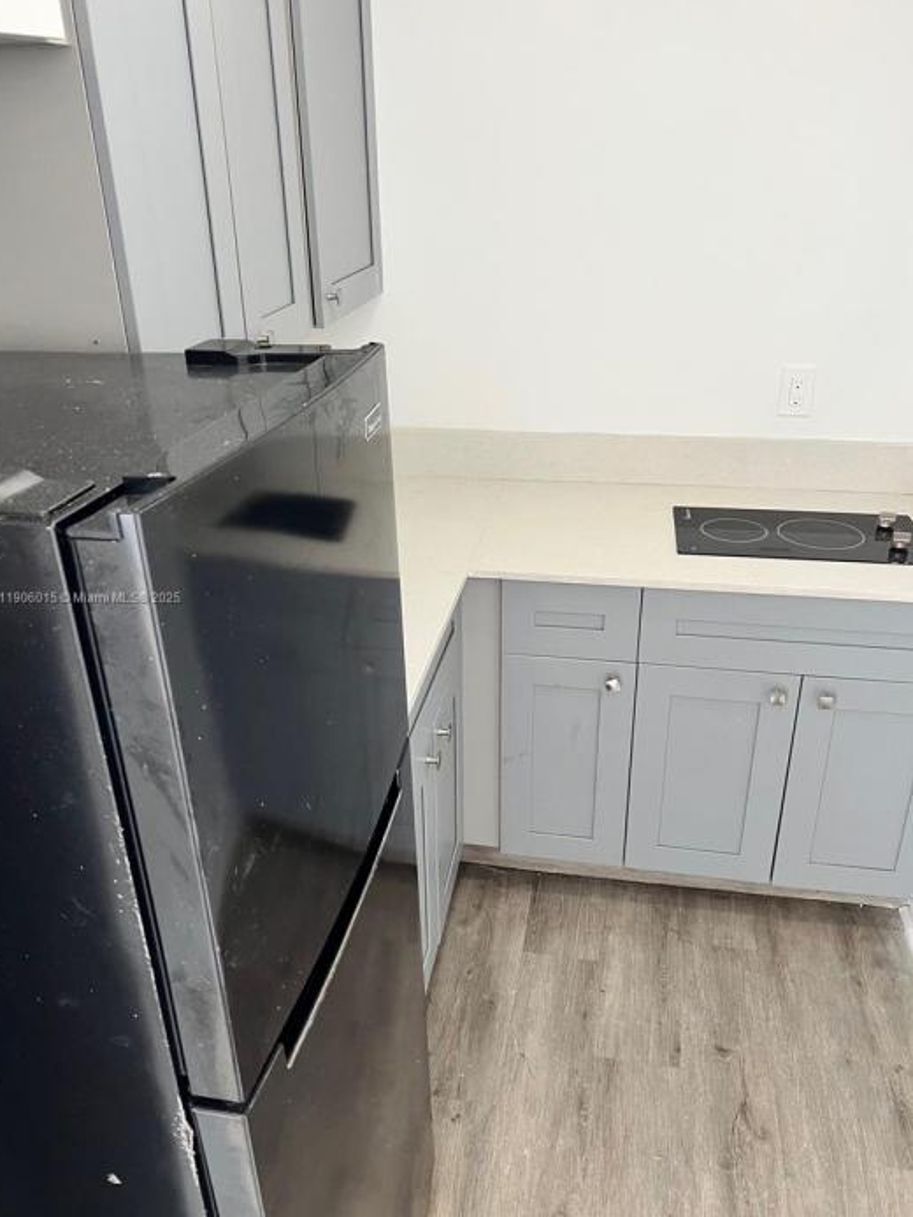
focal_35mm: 27
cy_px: 599
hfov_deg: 51.4
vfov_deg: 65.3
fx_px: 949
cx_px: 462
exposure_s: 1/60
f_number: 1.5
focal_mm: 5.7
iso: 125
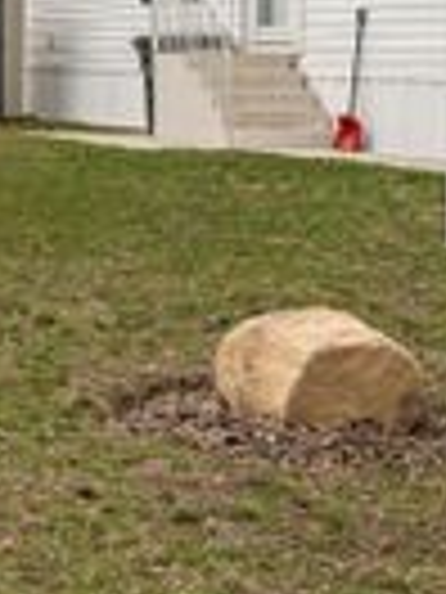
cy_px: 56
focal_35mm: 109
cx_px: -586
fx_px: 1873
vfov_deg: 17.8
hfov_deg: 11.5
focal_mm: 30
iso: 320
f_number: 8
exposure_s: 1/250
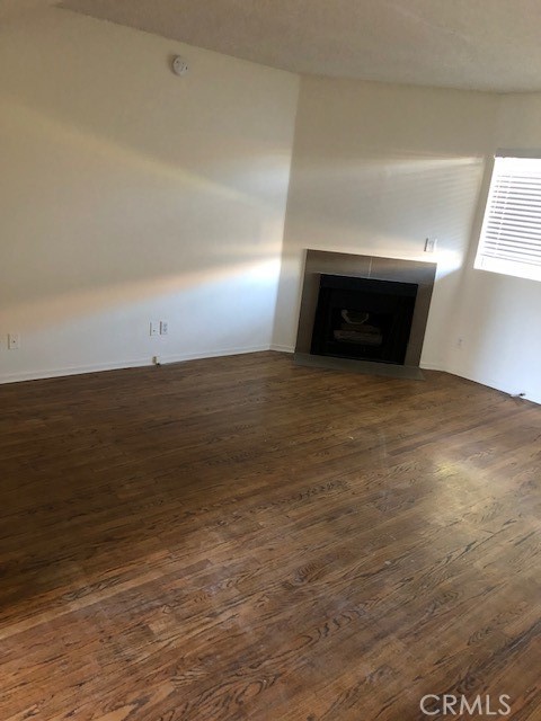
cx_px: 270
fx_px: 583
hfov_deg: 49.7
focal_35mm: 28
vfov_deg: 63.4
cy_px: 360
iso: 100
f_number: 1.8
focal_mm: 4
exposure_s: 1/8
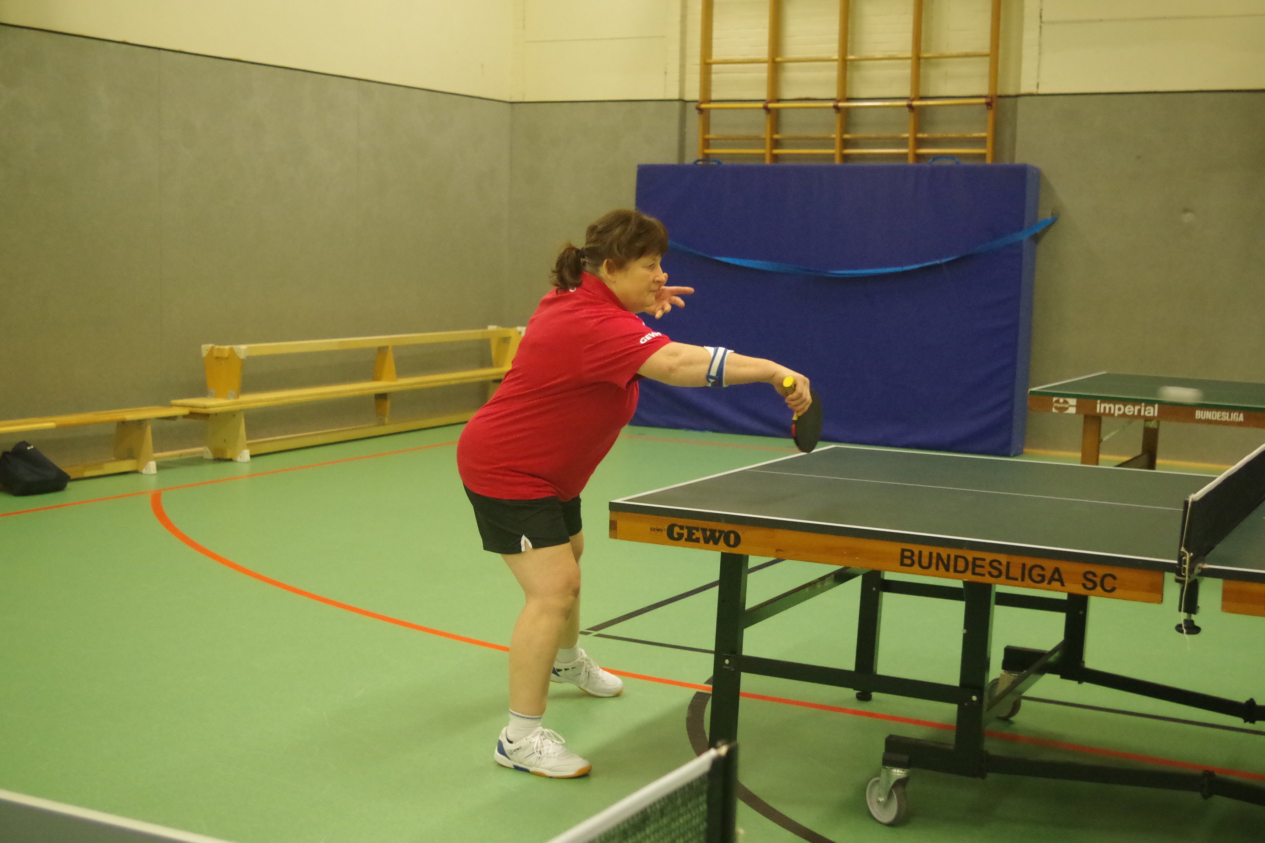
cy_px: 422
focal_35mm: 49
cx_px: 632
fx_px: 1722
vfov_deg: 27.5
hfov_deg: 40.3
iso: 3200
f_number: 4
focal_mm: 33
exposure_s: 1/60
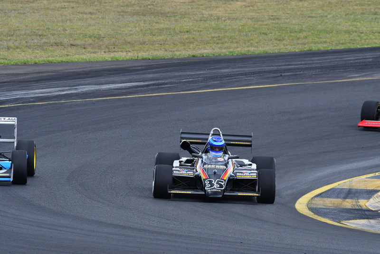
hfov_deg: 3.4
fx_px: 6335
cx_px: 190
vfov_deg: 2.3
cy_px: 127
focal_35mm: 600
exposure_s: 1/640
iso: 1250
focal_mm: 400
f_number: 11
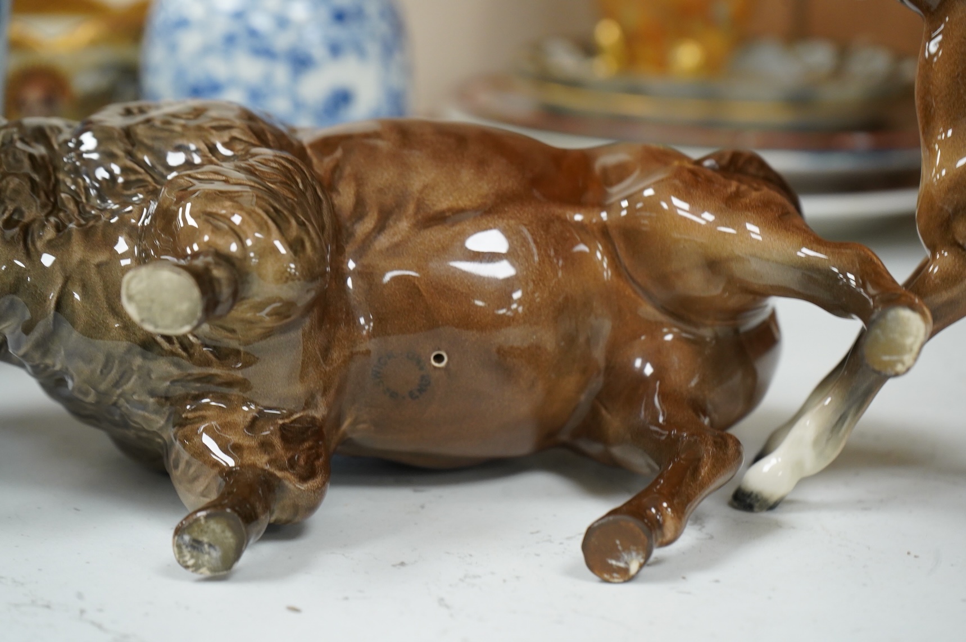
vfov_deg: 19.4
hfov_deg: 28.9
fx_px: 1877
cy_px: 321
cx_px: 483
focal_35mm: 70
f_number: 8
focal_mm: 70
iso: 2500
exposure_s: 1/80
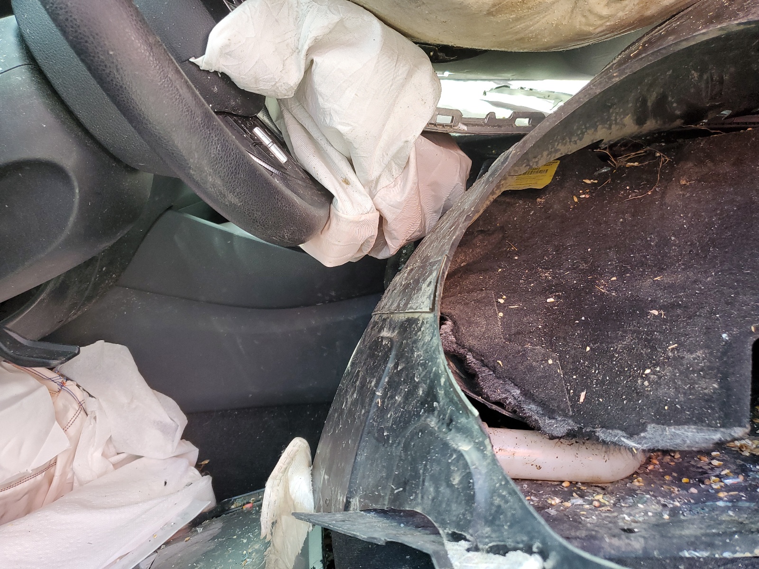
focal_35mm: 26
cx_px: 380
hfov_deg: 67.3
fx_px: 570
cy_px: 284
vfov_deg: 53.1
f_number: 1.5
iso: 89
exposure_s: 1/120
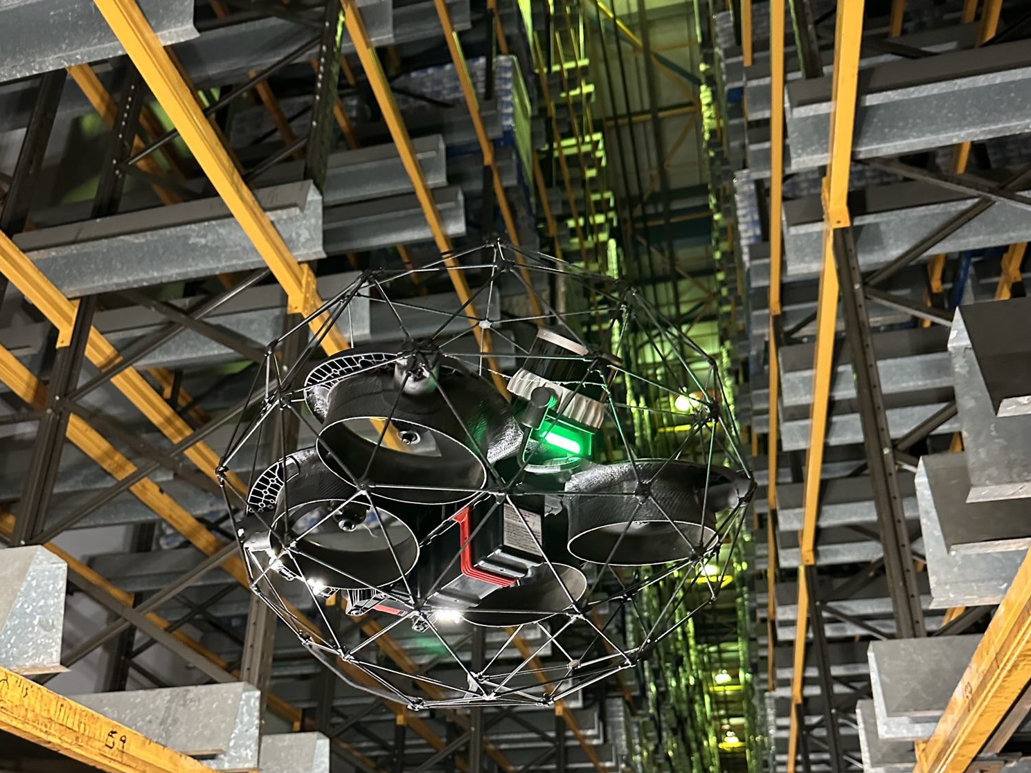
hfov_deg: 55.3
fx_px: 983
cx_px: 508
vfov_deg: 42.2
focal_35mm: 33
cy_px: 536
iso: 800
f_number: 1.78
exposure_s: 1/33
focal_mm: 6.86
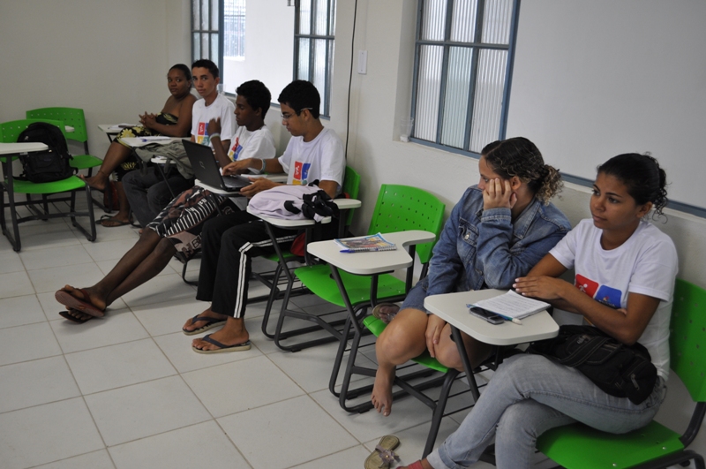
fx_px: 646
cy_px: 234
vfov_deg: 39.9
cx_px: 353
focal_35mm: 33
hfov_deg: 57.3
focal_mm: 22
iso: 450
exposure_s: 1/60
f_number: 4
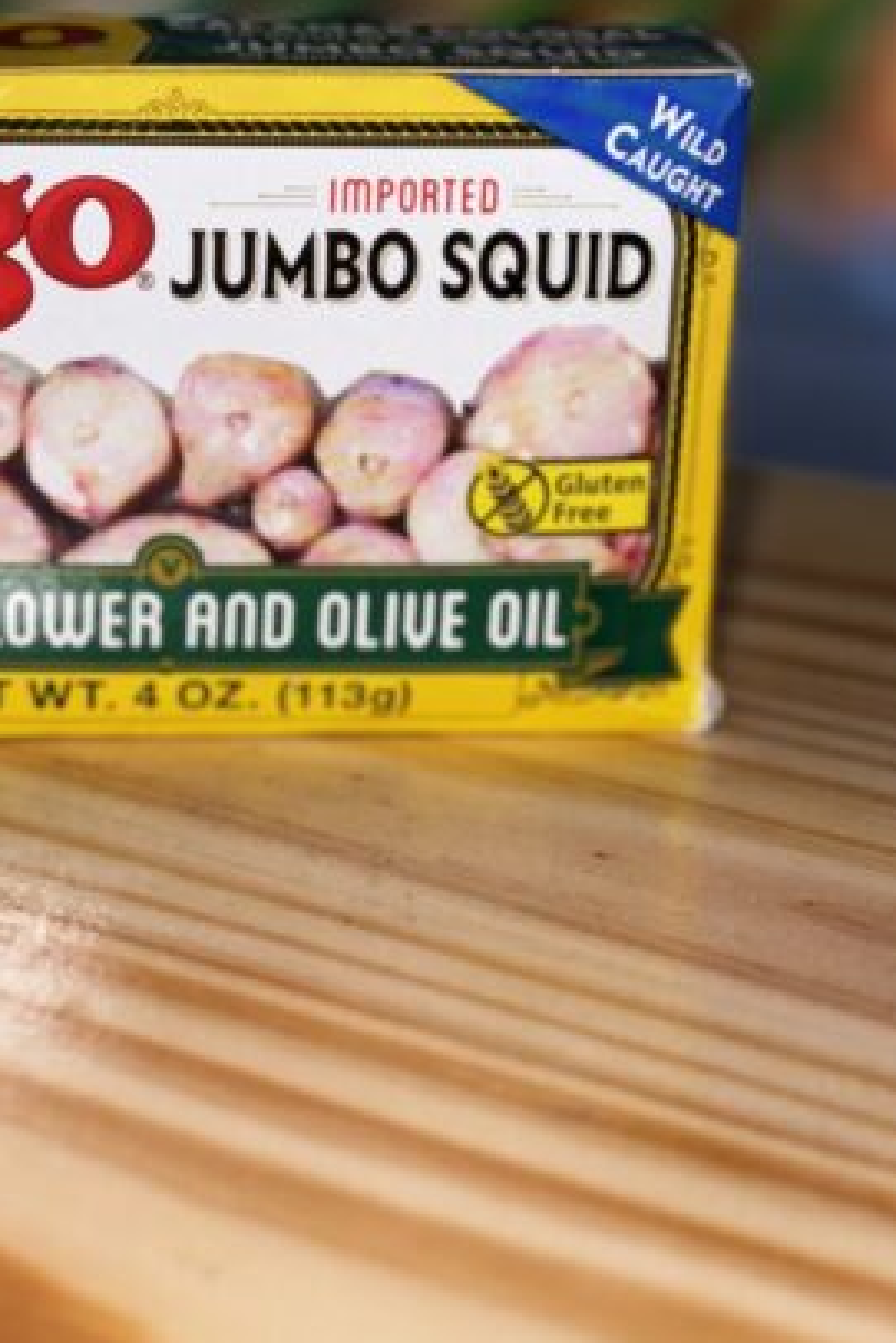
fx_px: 3058
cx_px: 132
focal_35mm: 82
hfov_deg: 16.5
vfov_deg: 24.6
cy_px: 445
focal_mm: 6.76
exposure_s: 1/255
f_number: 1.78
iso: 50
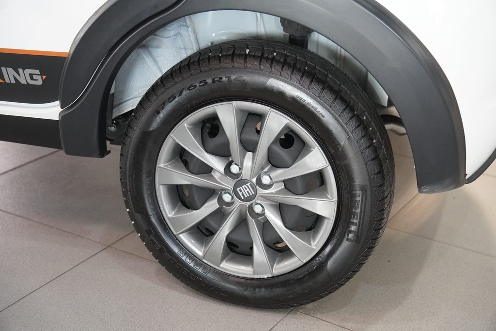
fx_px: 909
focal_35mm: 66
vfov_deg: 20.6
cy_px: 166
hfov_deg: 30.5
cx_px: 248
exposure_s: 1/160
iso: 3200
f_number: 2.8
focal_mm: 44
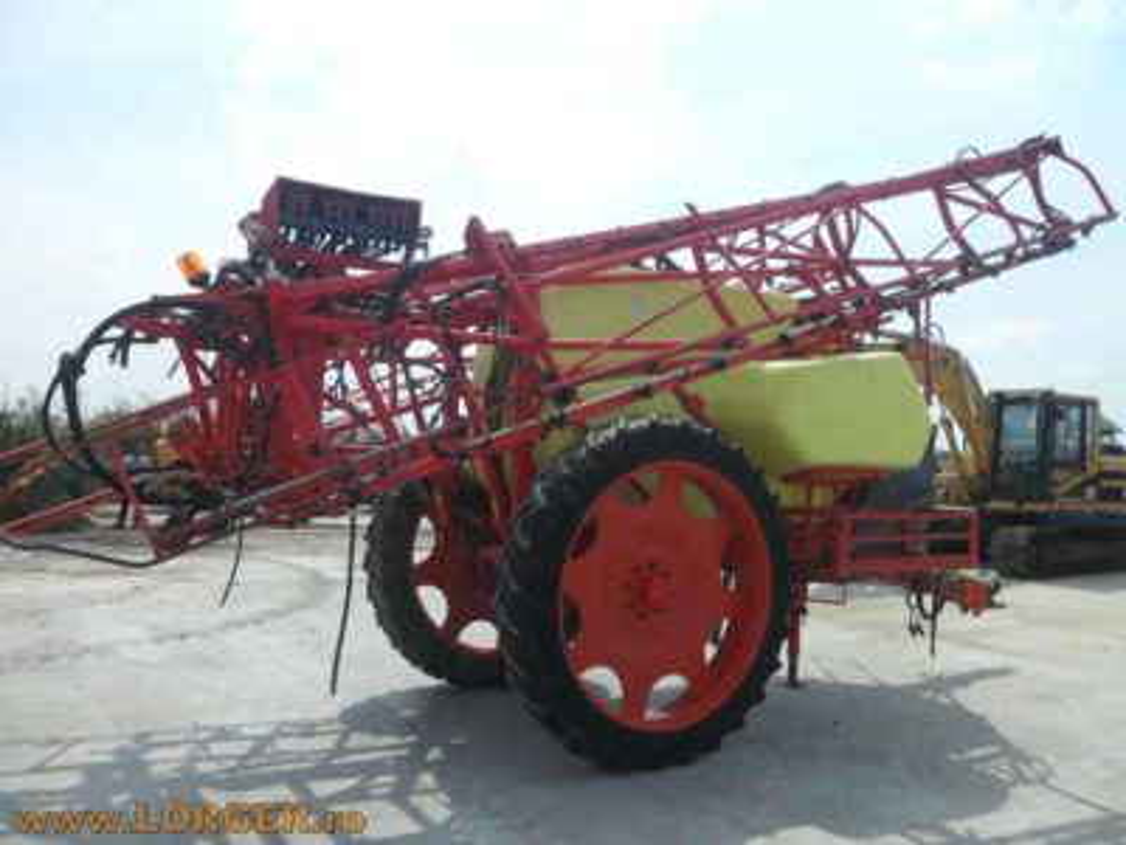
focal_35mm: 27
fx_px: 878
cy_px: 422
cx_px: 563
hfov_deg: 65.3
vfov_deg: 51.4
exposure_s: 1/180
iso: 80
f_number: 8.9
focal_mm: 4.9
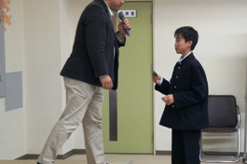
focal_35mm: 127
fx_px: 870
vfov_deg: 10.8
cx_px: 151
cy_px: 88
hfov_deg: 16.1
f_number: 5
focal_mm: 50
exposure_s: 1/80
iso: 800
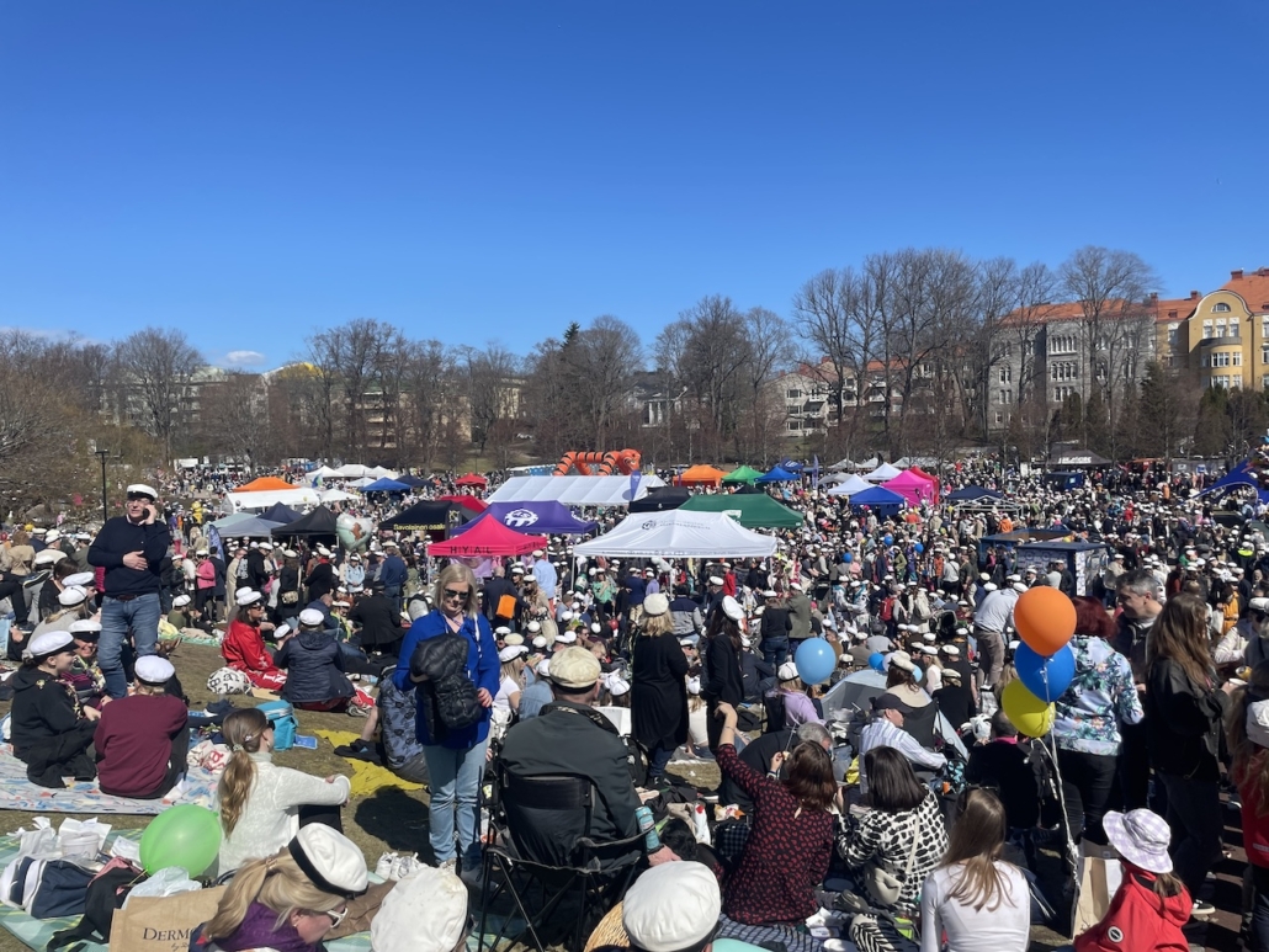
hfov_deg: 67.3
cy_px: 476
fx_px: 953
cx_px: 634
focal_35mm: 26
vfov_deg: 53.1
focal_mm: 4.2
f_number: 1.6
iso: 32
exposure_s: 1/4292
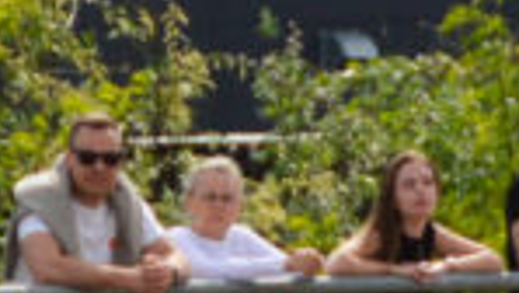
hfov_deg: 2.6
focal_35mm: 812
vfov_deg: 1.5
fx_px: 11175
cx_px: 1028
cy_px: 616
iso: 200
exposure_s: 1/2000
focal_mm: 75
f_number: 5
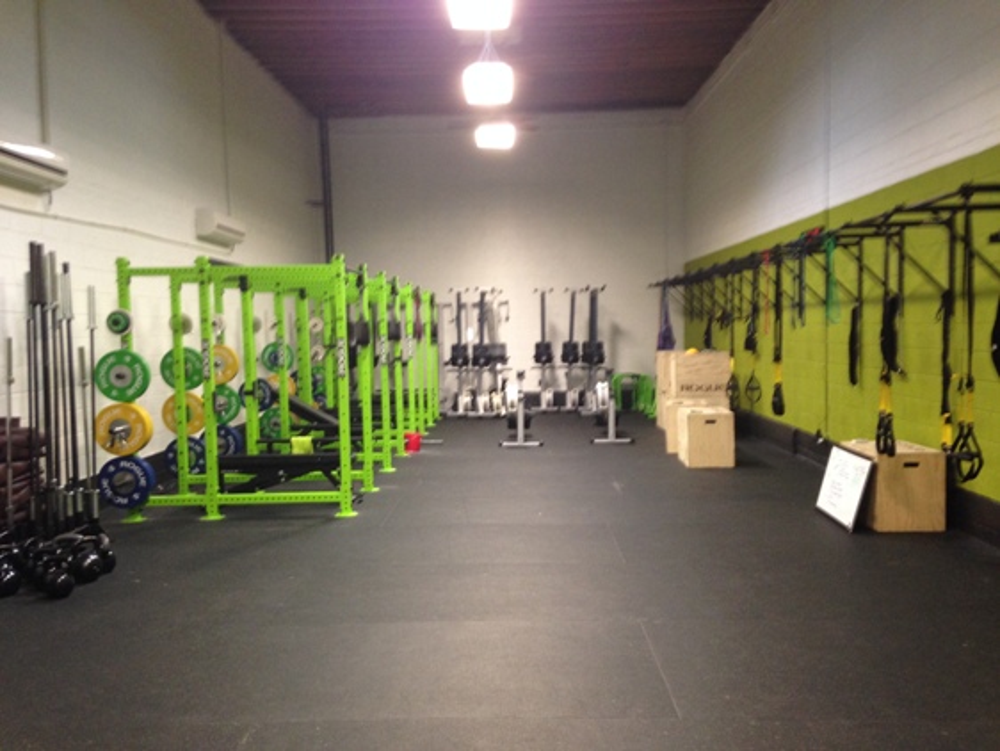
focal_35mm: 33
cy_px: 376
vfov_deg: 43.0
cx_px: 500
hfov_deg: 55.3
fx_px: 954
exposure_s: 1/20
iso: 125
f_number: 2.4
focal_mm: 4.12
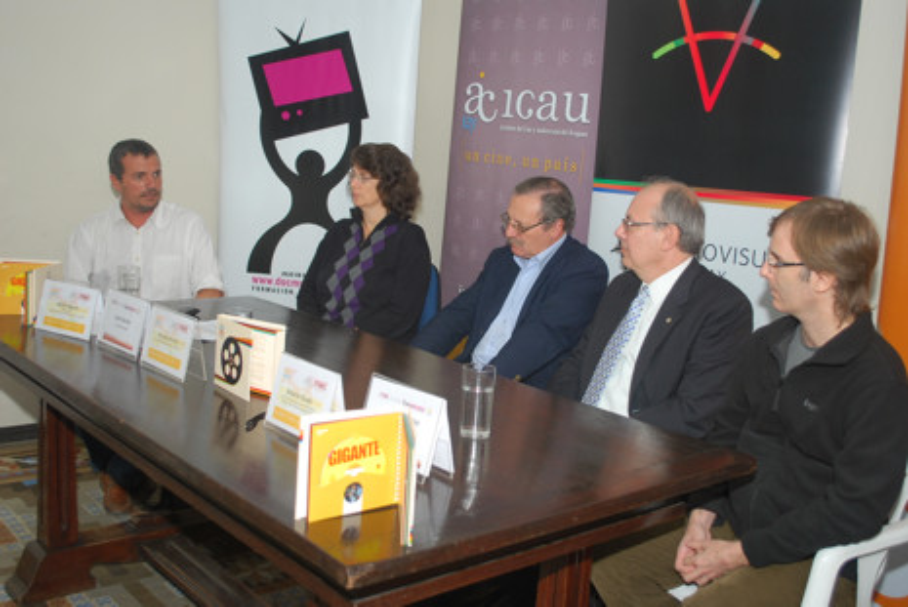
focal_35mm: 39
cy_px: 304
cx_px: 454
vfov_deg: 34.3
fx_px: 985
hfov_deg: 49.5
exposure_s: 1/60
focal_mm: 26
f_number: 4.2
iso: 200
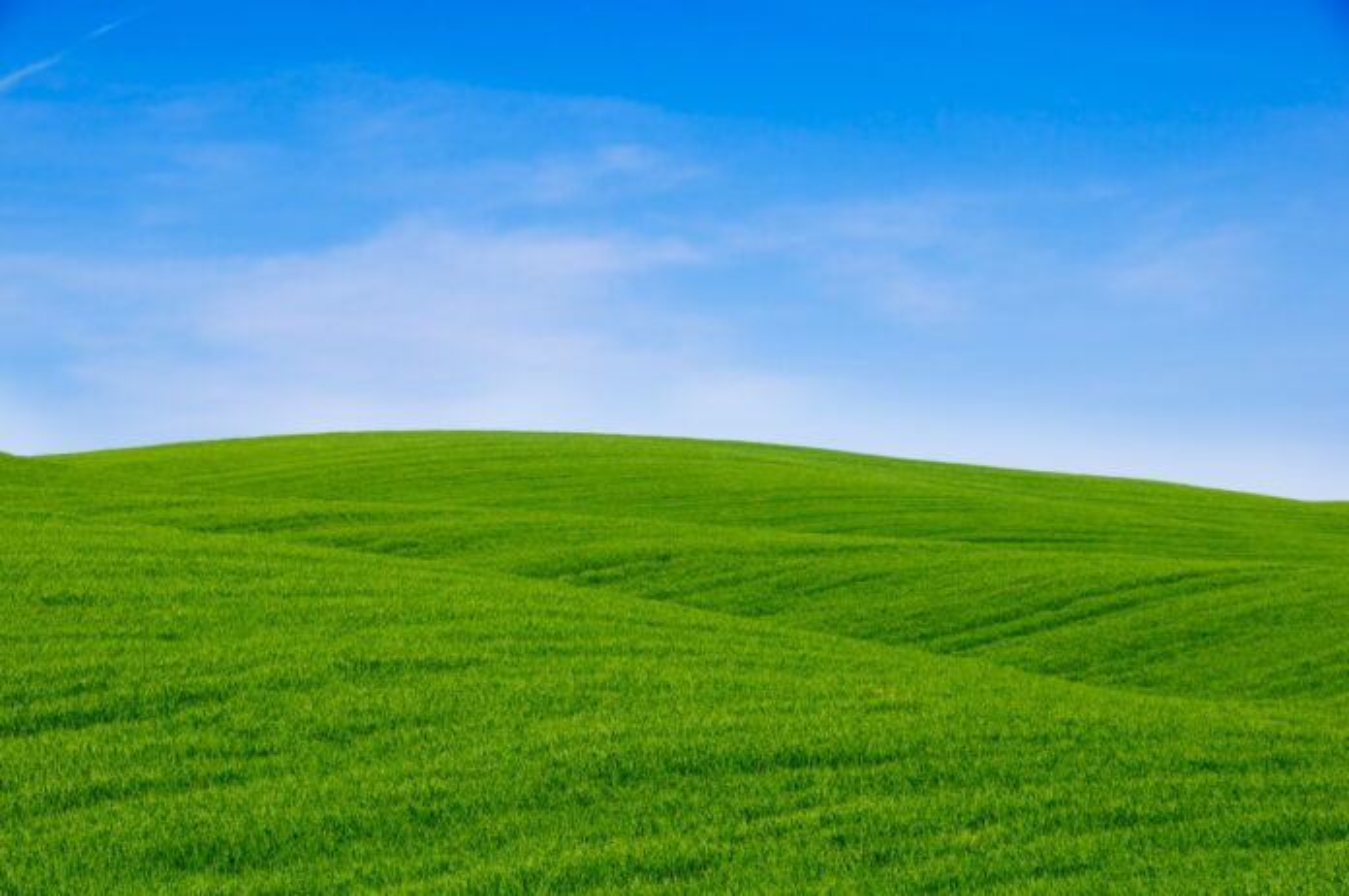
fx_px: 4210
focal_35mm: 112
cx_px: 674
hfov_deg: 18.2
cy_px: 448
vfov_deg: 12.1
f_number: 10
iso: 200
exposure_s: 1/400
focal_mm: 75
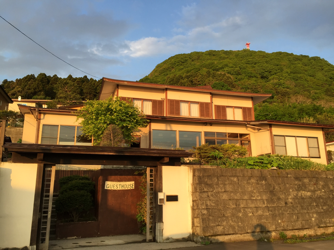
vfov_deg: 48.2
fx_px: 280
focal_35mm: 29
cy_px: 125
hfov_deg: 61.7
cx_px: 167
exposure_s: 1/373
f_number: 2.2
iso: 32
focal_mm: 4.15
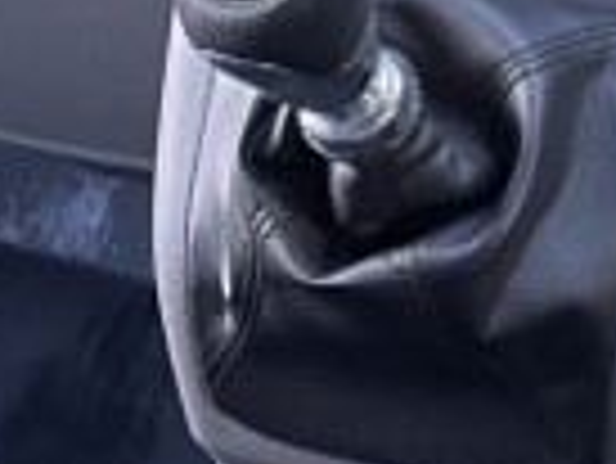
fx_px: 3242
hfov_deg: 10.6
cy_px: -230
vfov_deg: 8.0
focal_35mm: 182
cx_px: 778
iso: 125
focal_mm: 5.1
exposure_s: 1/95
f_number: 1.6
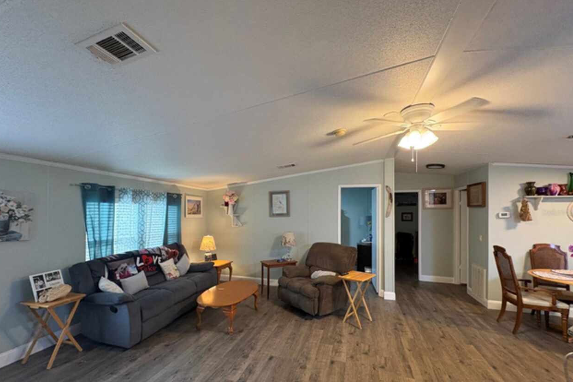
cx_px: 282
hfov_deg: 100.4
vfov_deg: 77.0
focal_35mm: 15
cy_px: 212
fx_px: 239
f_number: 2.2
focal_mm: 2.22
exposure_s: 1/60
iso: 400
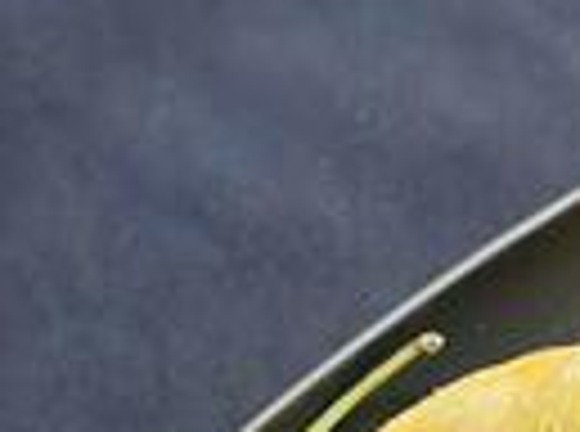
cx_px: 841
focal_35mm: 224
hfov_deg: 8.7
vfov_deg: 6.5
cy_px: 580
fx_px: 3743
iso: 320
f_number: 1.78
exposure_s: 1/33
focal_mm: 6.86
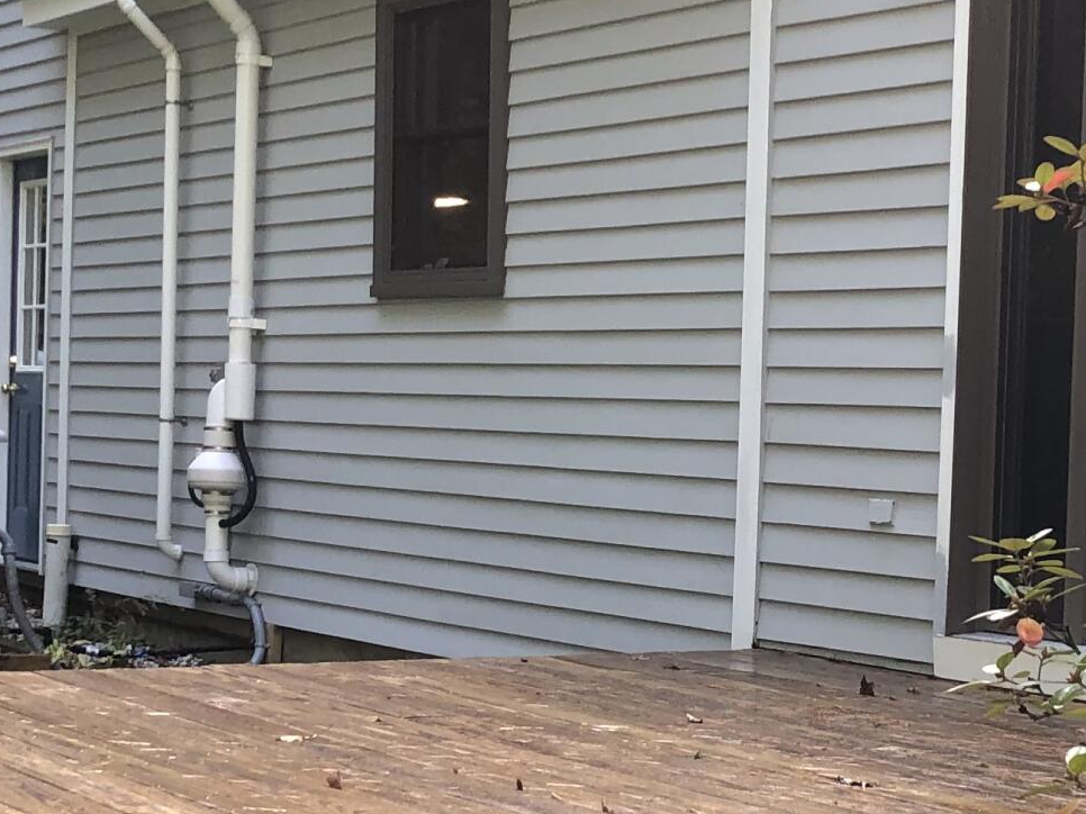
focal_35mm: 87
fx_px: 2729
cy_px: 515
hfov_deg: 22.1
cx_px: 918
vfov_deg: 16.9
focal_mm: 3.99
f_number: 1.8
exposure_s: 1/120
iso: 50
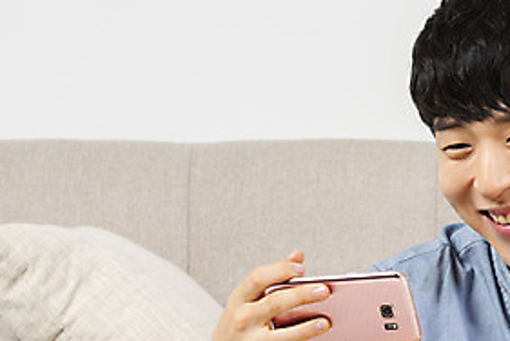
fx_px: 4084
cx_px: 498
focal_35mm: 288
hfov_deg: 7.1
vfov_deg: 4.8
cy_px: 276
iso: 100
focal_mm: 135
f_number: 11
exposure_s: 1/125
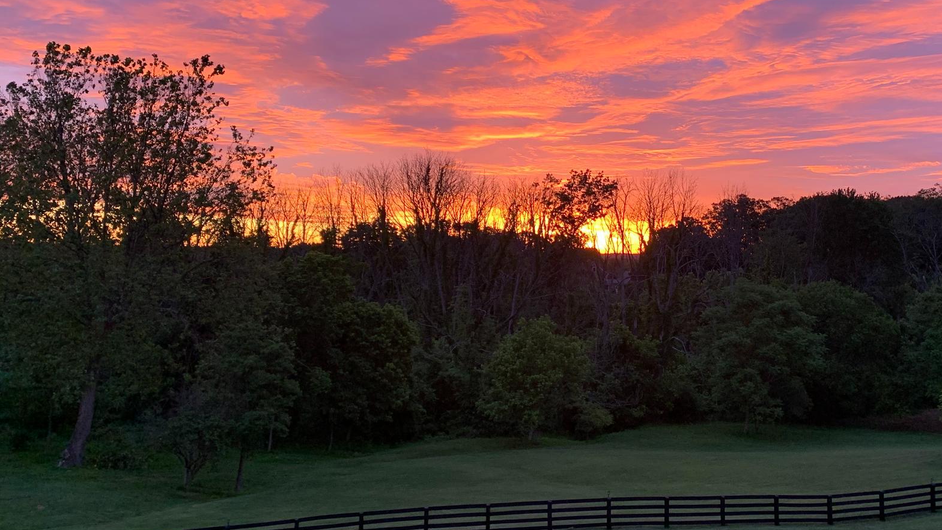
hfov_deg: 53.7
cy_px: 171
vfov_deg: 31.7
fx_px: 924
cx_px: 557
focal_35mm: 37
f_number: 1.8
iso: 100
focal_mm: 4.25
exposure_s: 1/87
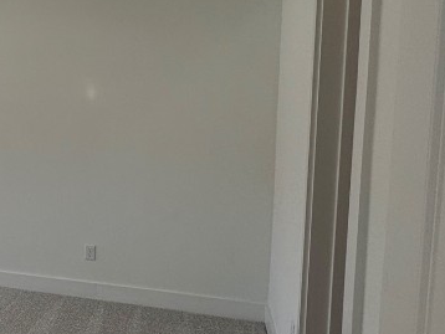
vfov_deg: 35.9
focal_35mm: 40
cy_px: 194
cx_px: -183
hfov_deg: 31.1
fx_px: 515
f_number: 2.2
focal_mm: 2.22
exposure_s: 1/561
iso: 40
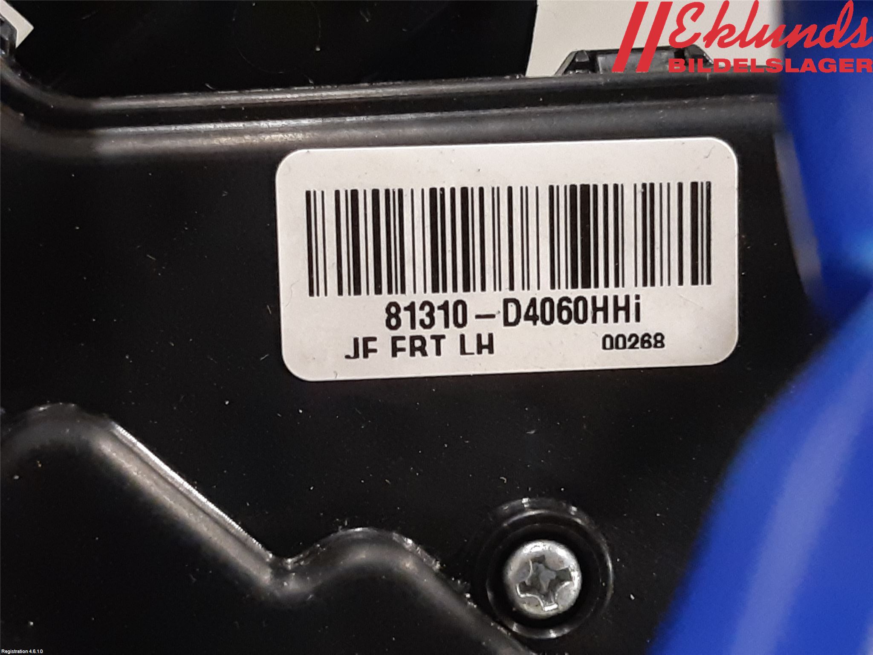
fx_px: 656
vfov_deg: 53.1
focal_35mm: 26
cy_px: 328
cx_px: 436
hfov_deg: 67.3
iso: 250
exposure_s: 1/50
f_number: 1.7
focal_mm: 3.93
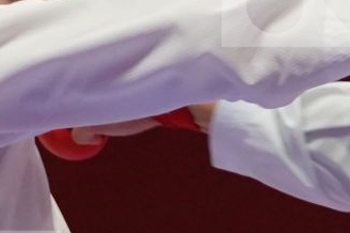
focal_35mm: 1522
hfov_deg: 1.4
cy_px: 328
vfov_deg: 0.9
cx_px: 321
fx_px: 14782
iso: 2500
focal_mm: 185
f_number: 4
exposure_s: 1/1000
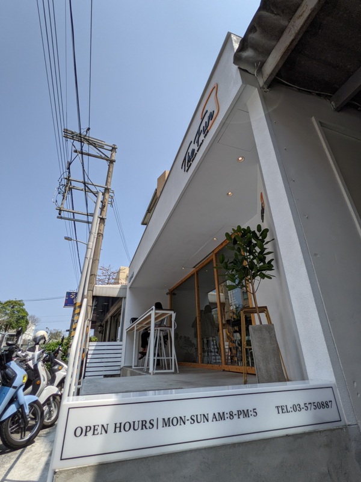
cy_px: 241
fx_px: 222
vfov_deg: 94.5
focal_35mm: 16
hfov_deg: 78.1
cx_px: 180
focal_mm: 2.22
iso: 37
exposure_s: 1/1567
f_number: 2.2
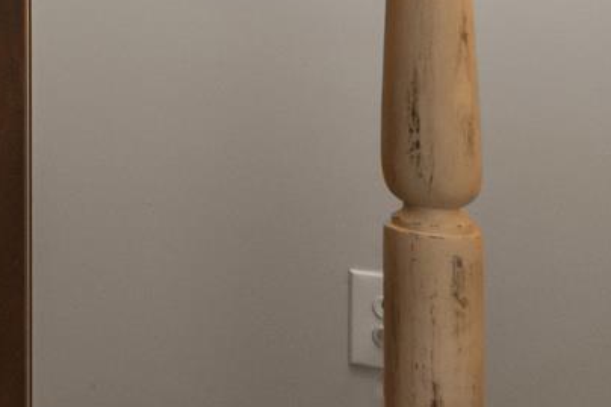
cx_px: -1077
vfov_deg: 12.9
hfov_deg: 12.5
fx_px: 1679
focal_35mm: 99
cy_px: -255
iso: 800
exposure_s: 1/15
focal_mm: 16
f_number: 8
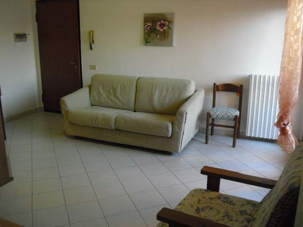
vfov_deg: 39.7
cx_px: 152
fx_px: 315
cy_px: 114
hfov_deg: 51.4
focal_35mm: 36
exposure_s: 1/100
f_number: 3.1
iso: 800
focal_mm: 6.3
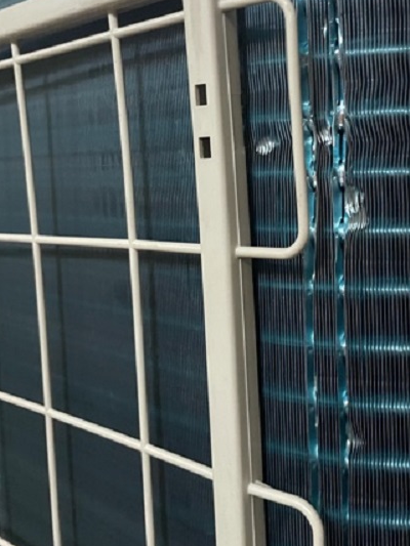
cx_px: 303
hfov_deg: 36.1
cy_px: 208
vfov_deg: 47.5
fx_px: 616
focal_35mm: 39
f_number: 1.6
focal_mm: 4.2
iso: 640
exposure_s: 1/30
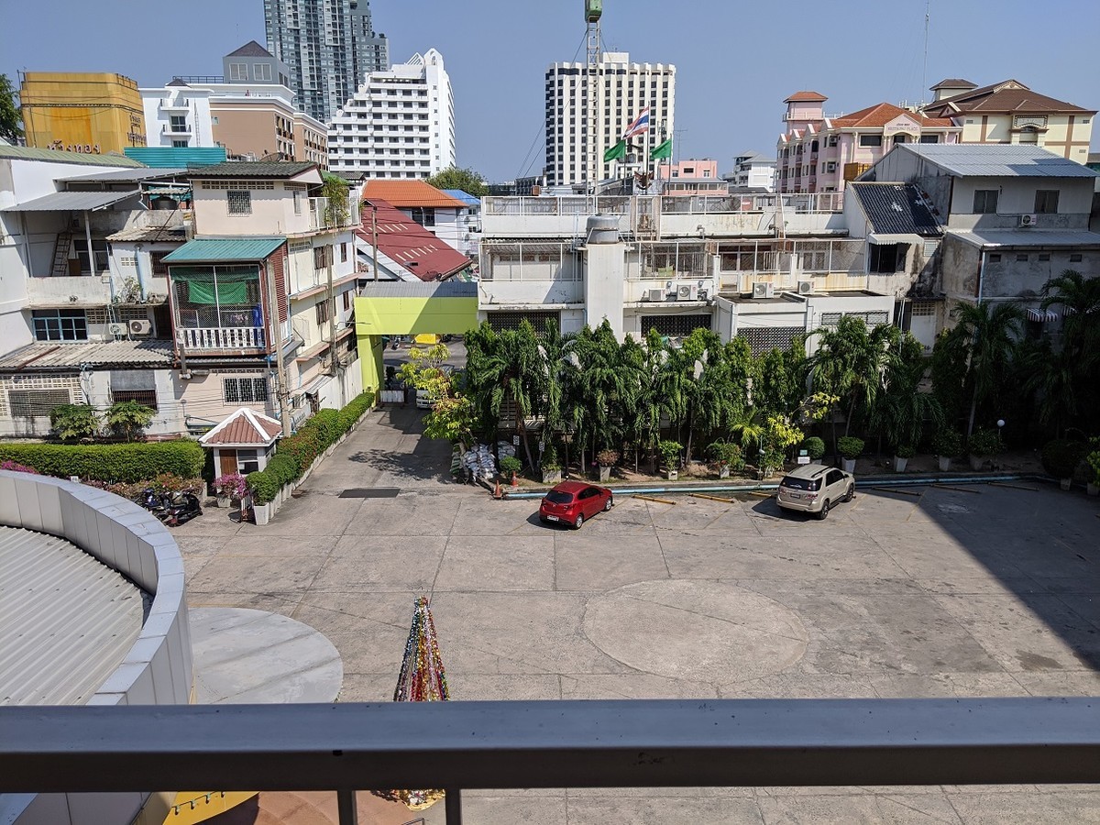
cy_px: 412
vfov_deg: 51.4
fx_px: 858
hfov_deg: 65.3
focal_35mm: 27
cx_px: 550
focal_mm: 4.44
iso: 56
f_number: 1.8
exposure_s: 1/3906
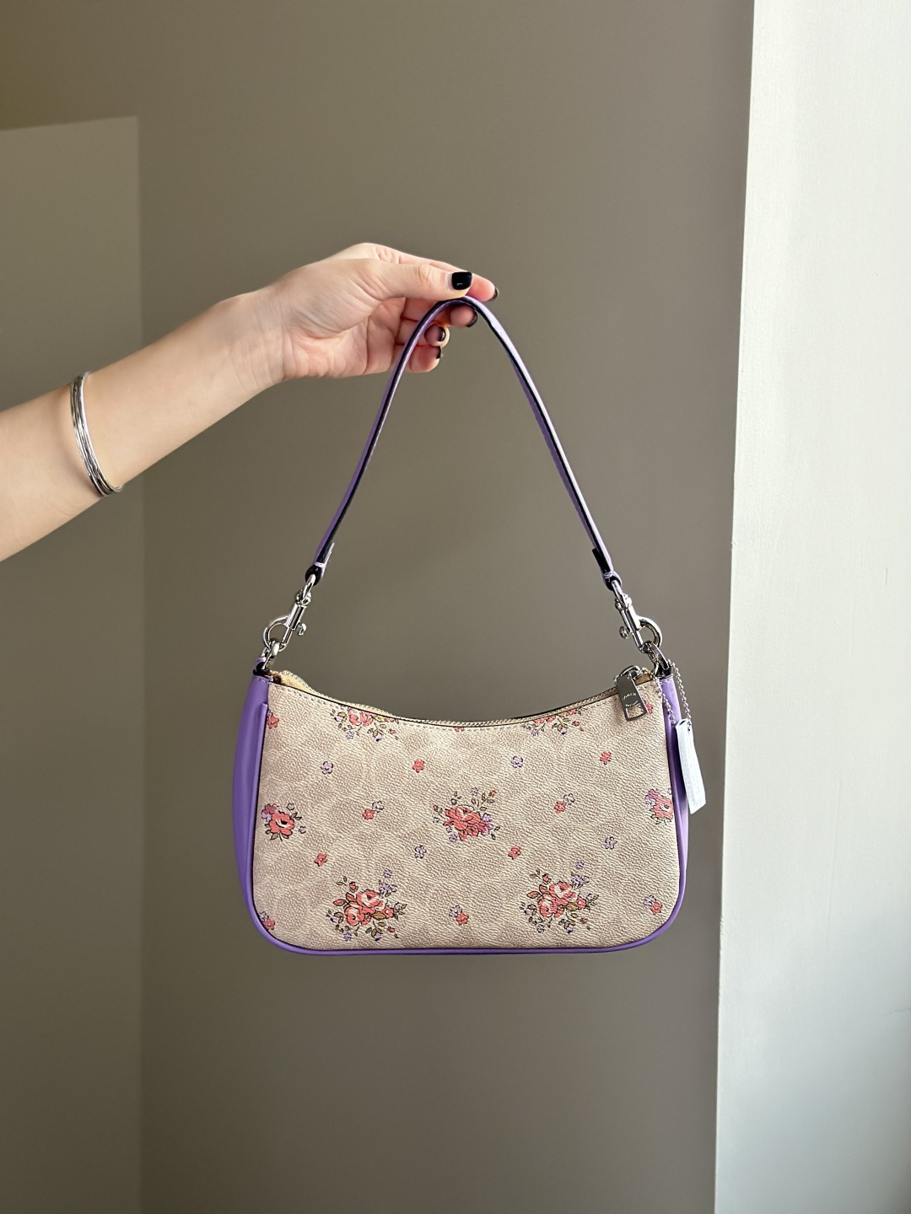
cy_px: 607
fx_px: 1684
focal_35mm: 48
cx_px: 456
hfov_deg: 30.3
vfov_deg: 39.7
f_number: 1.78
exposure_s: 1/40
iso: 500
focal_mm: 6.86
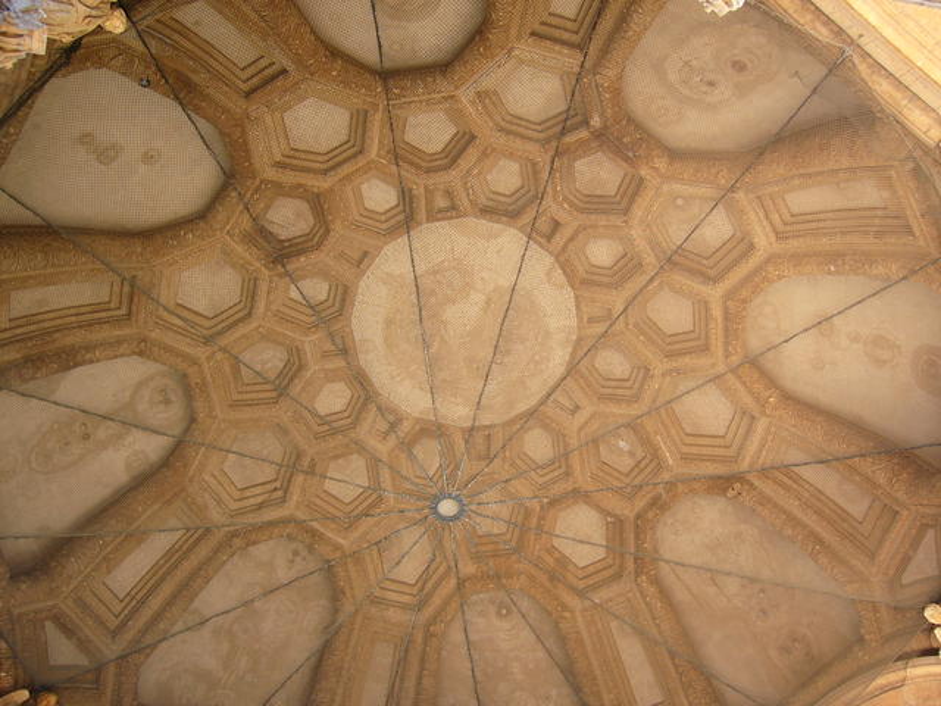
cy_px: 353
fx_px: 951
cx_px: 470
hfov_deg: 52.6
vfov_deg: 40.7
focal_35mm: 35
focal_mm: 5.8
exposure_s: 1/40
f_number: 2.8
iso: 100
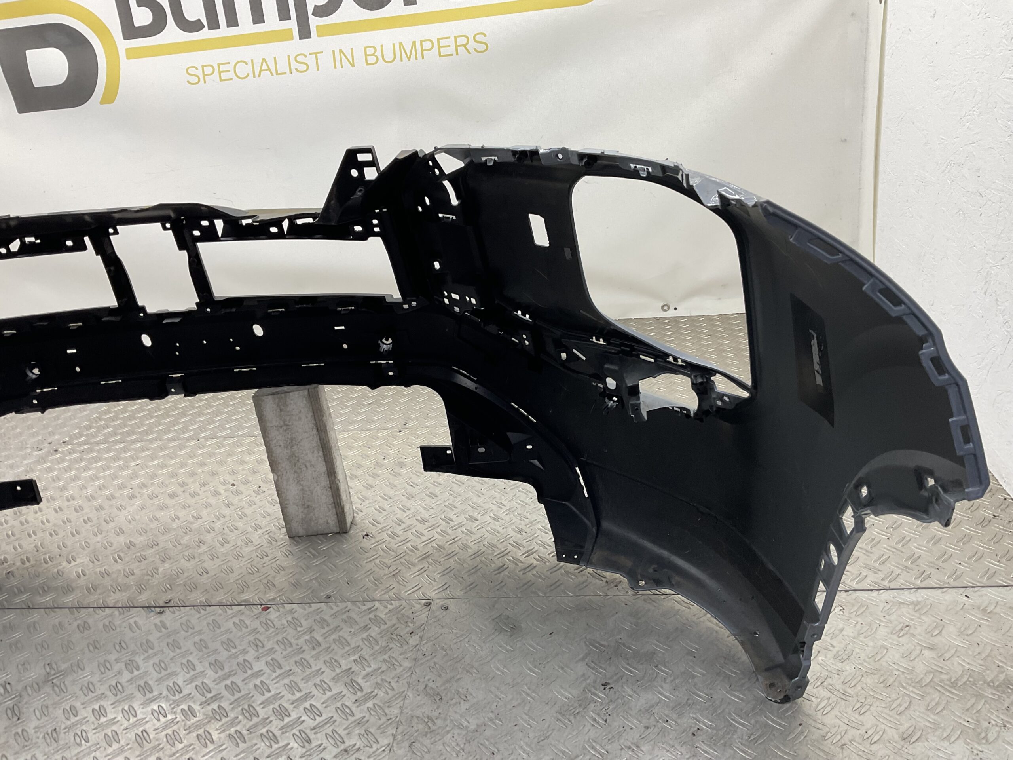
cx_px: 506
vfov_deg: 48.2
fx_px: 849
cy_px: 380
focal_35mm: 29
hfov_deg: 61.7
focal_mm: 3
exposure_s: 1/120
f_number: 1.8
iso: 40
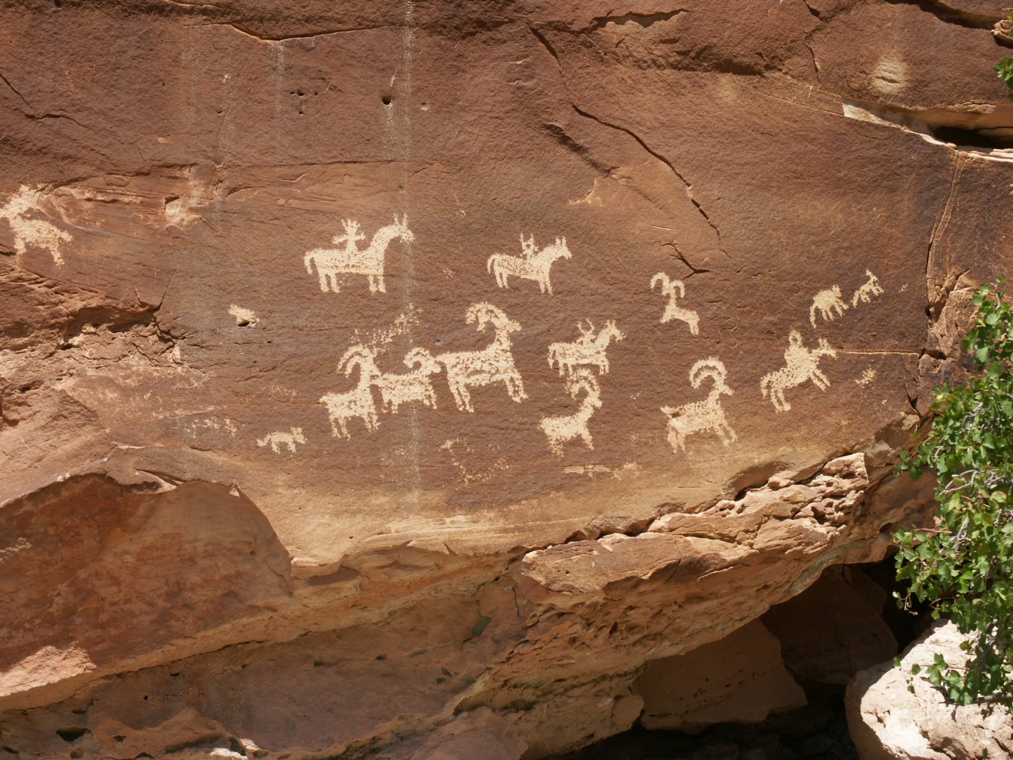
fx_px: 3219
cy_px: 380
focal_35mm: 110
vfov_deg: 13.5
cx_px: 506
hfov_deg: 17.9
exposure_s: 1/250
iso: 64
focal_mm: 28.04
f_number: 7.1
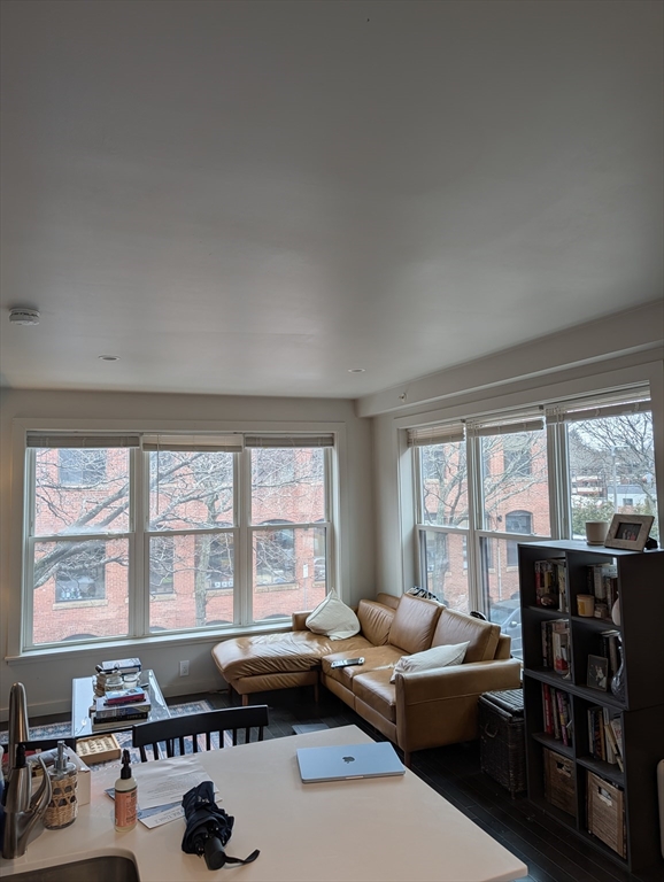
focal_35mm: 24
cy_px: 441
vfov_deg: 71.5
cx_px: 332
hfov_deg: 56.9
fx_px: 612
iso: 18
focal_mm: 6.9
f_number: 1.68
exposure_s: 1/272
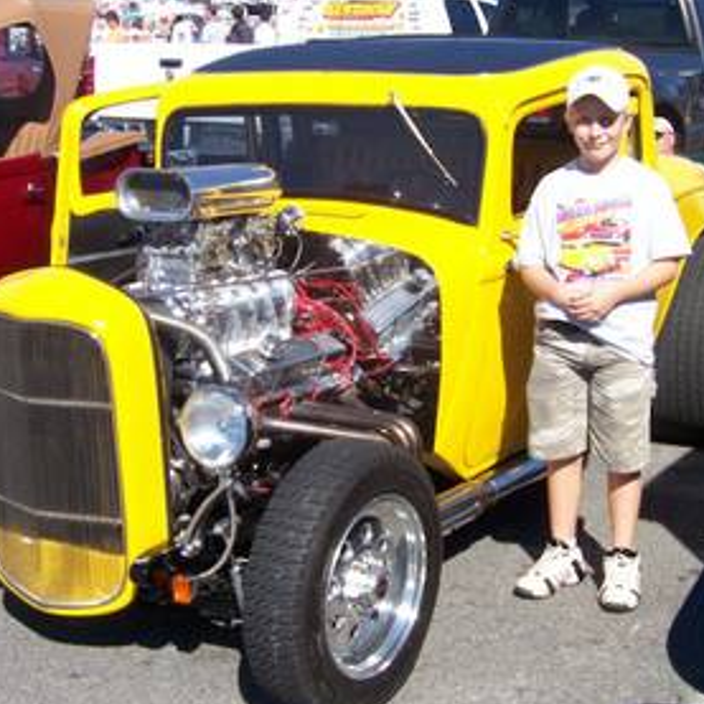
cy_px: 323
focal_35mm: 65
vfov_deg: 26.5
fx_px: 1496
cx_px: 384
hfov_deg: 26.5
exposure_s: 1/468
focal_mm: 5.6
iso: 80
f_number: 5.1
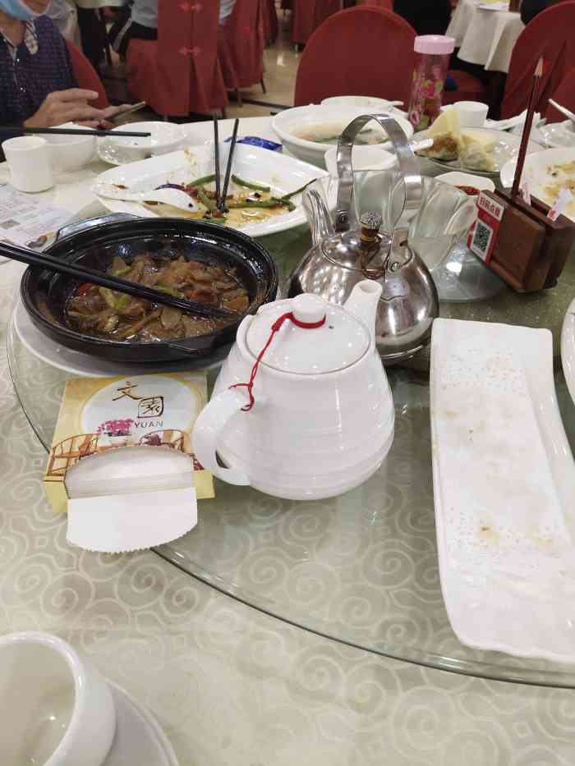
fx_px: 664
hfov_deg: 46.8
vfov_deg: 60.0
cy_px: 383
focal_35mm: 30
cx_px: 288
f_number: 1.8
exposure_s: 1/100
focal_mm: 4.35
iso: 179
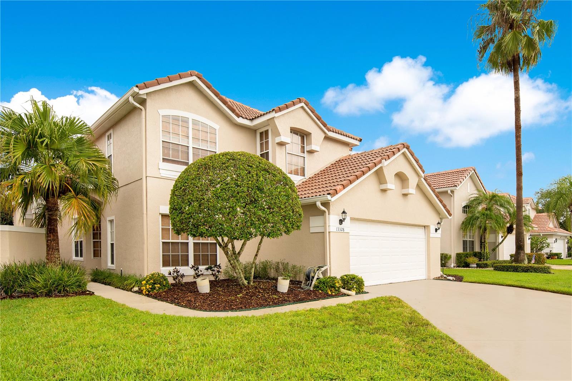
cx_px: 286
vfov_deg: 73.7
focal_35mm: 16
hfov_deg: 96.7
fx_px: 254
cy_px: 190
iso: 100
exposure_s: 1/80
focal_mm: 16
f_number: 5.6
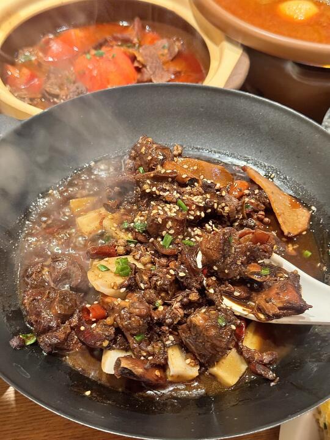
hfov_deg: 30.3
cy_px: 220
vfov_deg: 39.7
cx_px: 165
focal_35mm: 48
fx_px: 610
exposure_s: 1/25
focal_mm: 6.76
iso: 400
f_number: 1.78
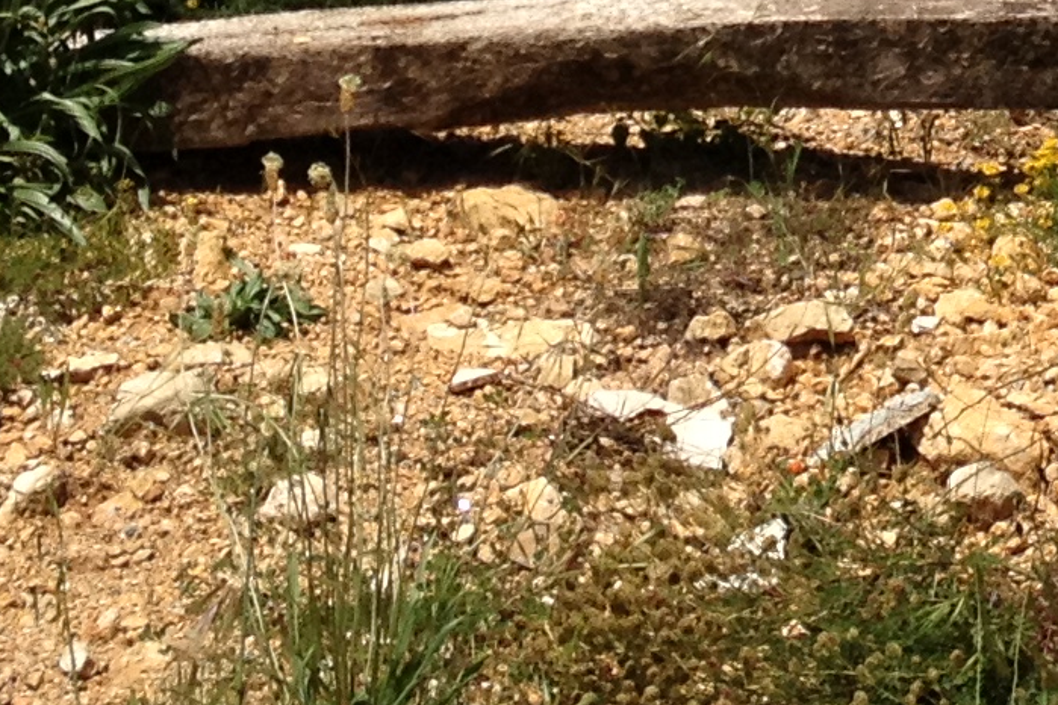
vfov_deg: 7.8
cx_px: 1337
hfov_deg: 11.8
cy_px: -510
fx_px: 4996
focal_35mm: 170
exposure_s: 1/2208
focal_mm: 4.28
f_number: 2.4
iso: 64
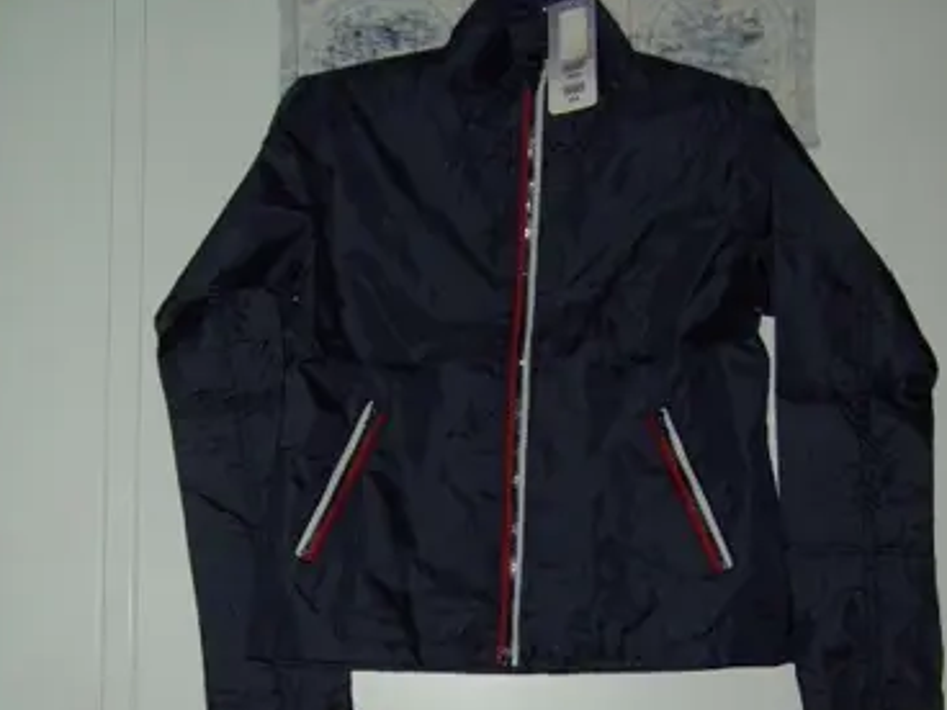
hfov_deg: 26.7
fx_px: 1997
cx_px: 517
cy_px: 399
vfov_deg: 20.2
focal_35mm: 73
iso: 64
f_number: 3.5
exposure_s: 1/64
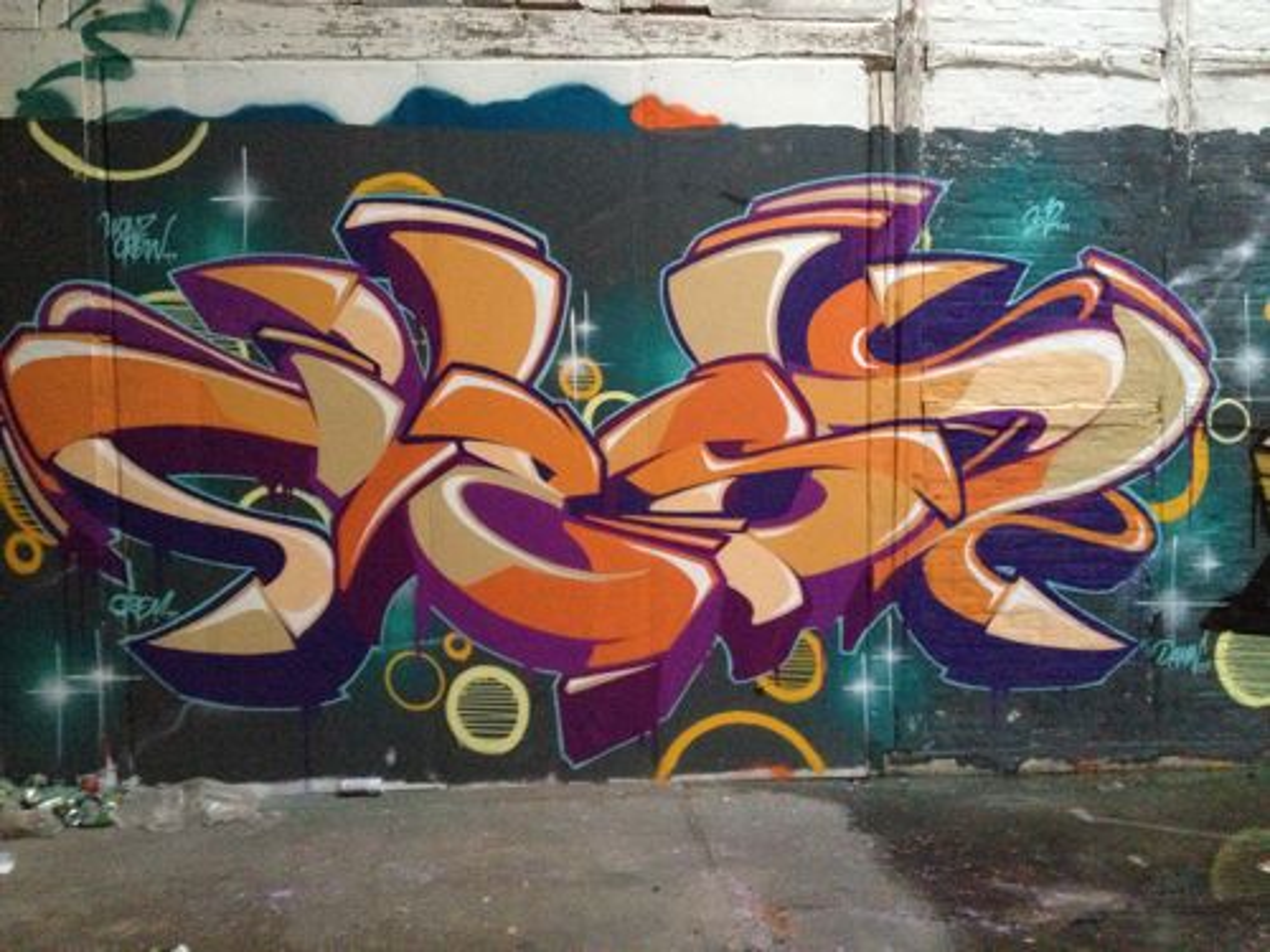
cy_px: 476
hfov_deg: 52.6
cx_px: 635
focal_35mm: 35
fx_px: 1284
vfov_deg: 40.7
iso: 800
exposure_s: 1/15
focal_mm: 4.28
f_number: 2.4
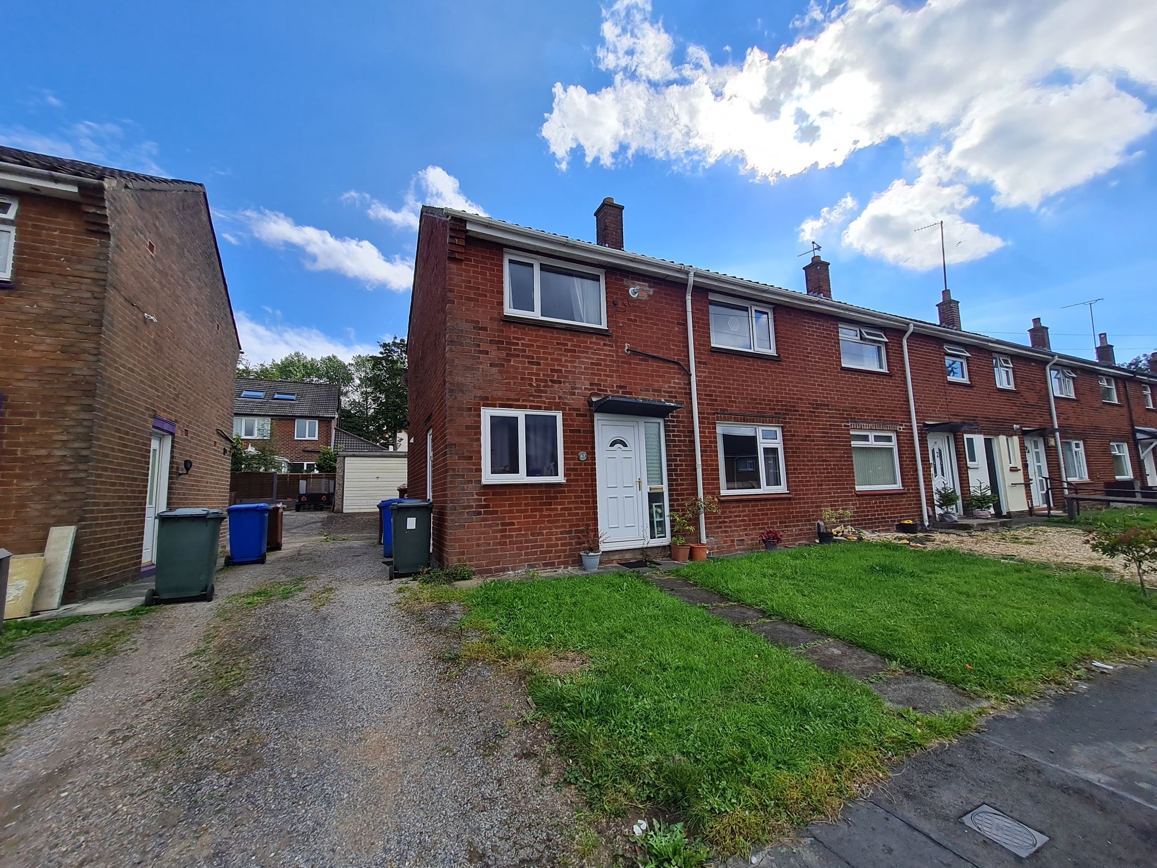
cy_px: 434
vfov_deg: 89.9
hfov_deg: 106.2
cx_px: 578
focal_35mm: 13
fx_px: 435
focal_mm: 1.74
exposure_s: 1/1476
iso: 50
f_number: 2.2
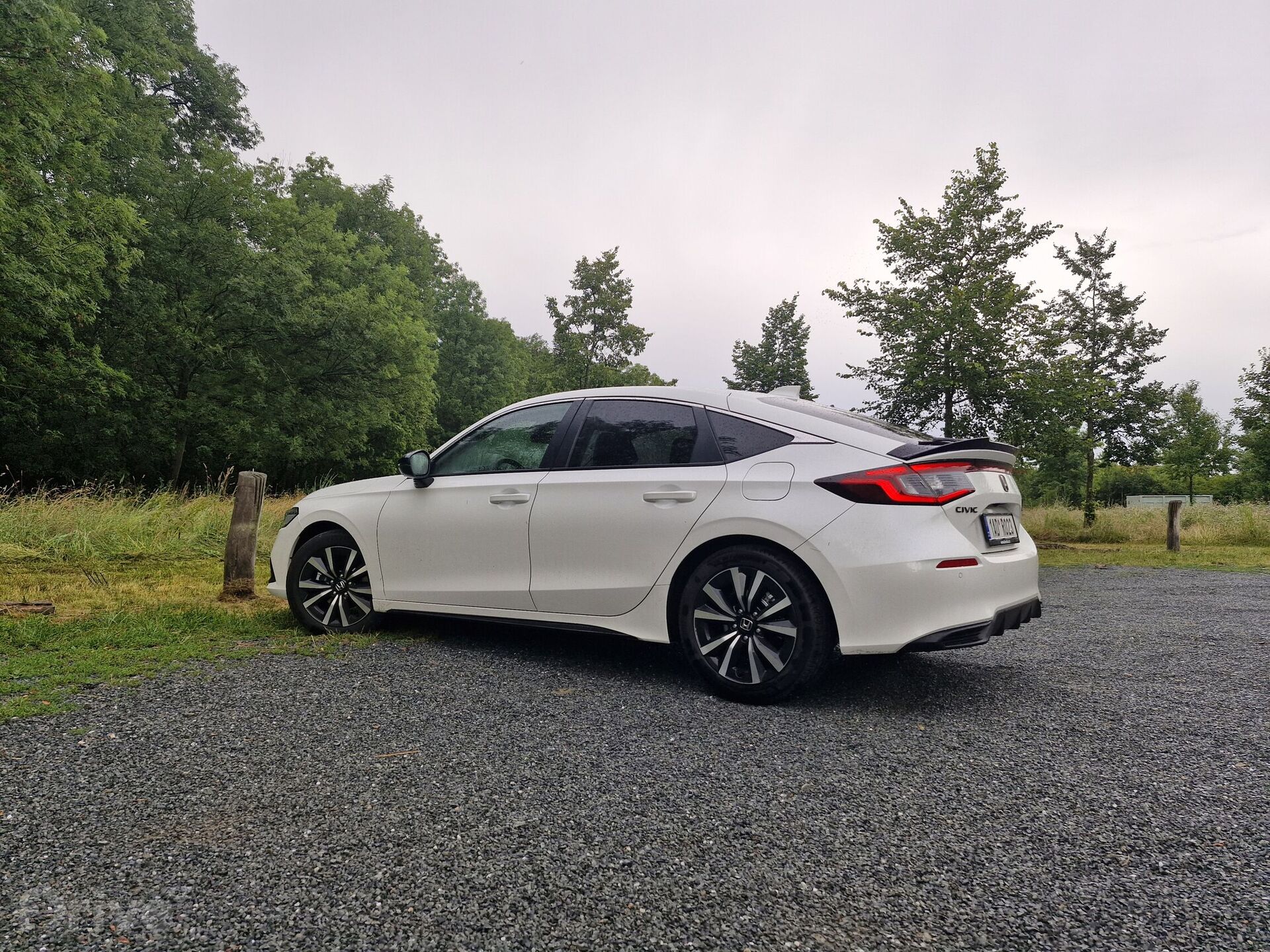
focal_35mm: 23
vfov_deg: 58.9
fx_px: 844
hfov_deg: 73.9
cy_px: 476
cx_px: 635
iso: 50
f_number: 1.8
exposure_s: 1/235
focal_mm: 5.54
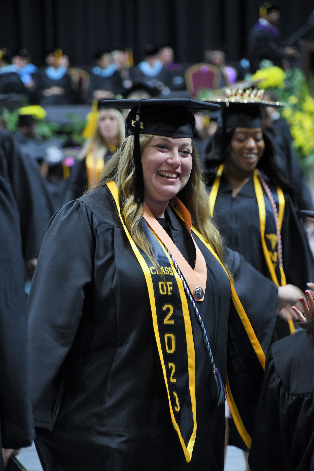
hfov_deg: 5.7
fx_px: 3139
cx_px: 157
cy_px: 236
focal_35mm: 240
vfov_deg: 8.6
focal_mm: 160
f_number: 6
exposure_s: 1/80
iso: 1000
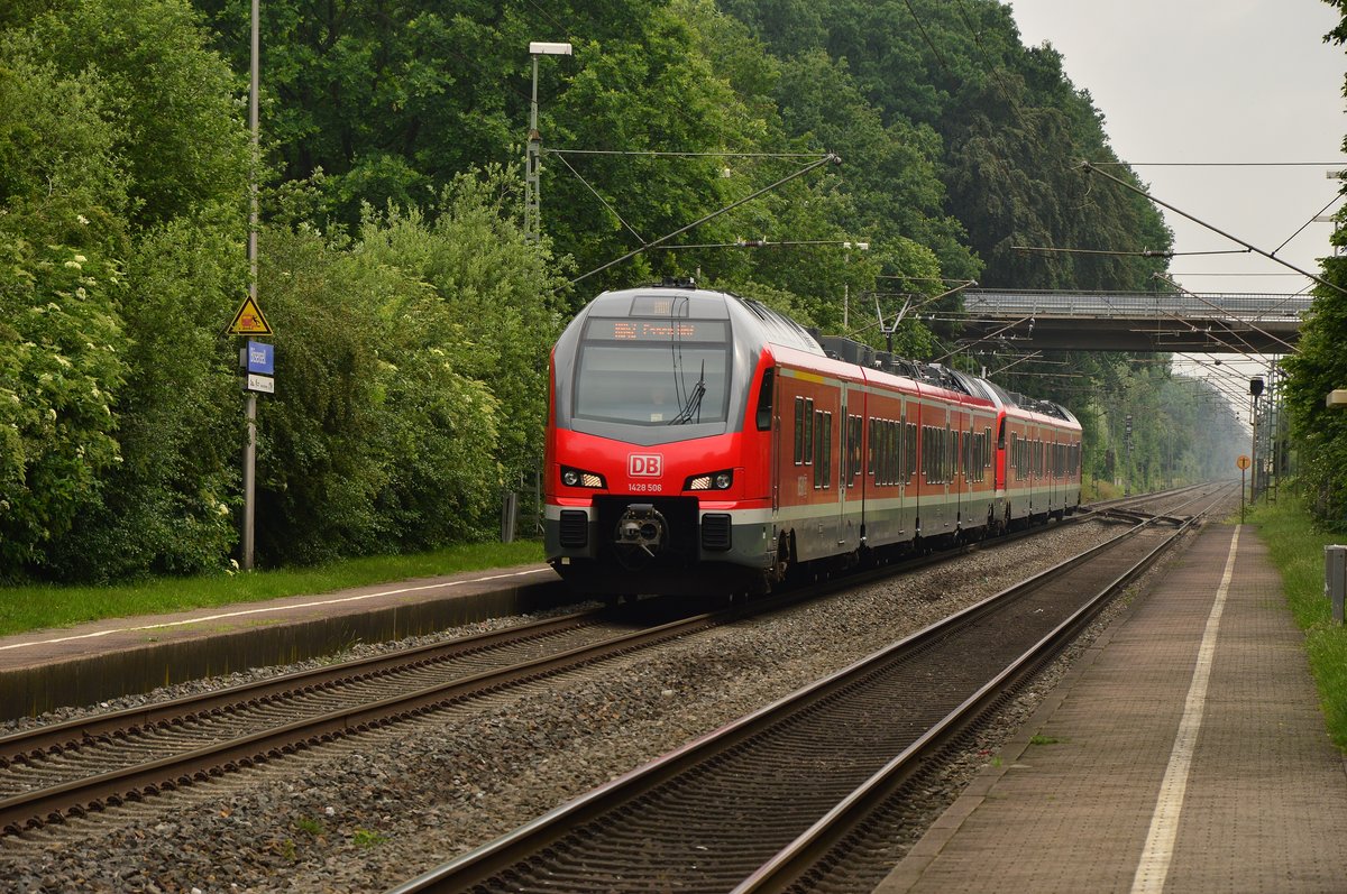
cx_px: 674
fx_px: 5886
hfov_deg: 13.1
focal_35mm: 158
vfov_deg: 8.7
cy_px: 447
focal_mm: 105
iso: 200
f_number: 8
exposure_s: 1/400
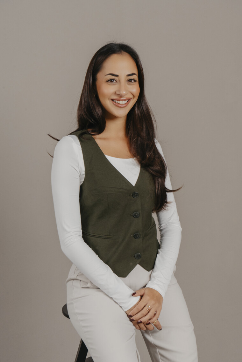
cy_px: 181
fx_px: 686
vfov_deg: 29.7
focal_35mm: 68
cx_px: 121
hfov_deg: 20.0
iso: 1600
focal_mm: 68
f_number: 13
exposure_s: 1/80
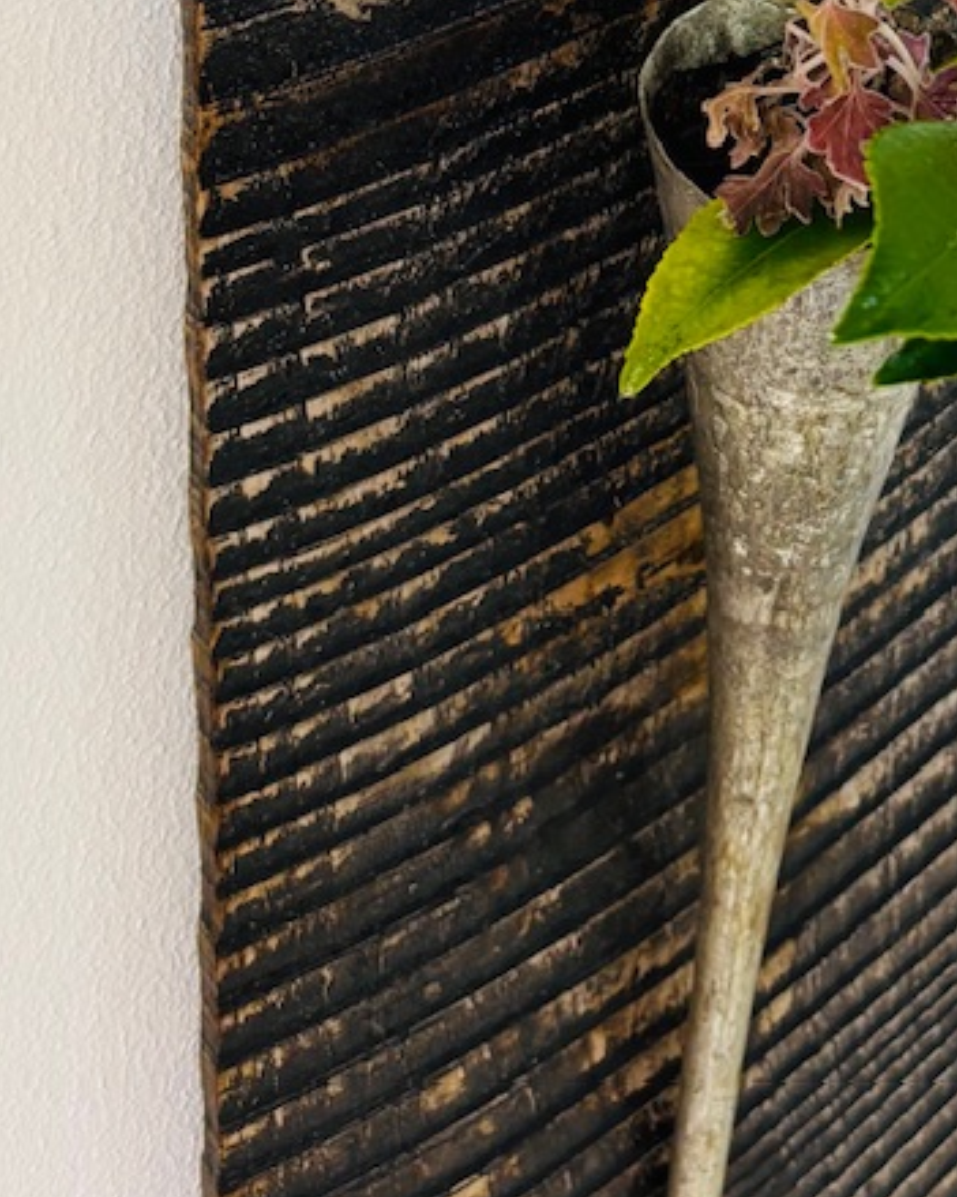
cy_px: -134
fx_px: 2621
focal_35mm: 74
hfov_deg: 20.0
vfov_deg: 24.0
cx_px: 968
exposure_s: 1/62
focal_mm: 5.96
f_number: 1.6
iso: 125
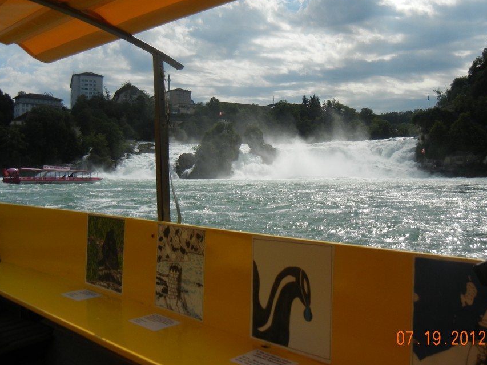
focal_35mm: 36
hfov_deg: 51.1
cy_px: 165
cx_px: 284
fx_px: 507
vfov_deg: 39.6
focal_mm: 5.4
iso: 160
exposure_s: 1/960
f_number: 7
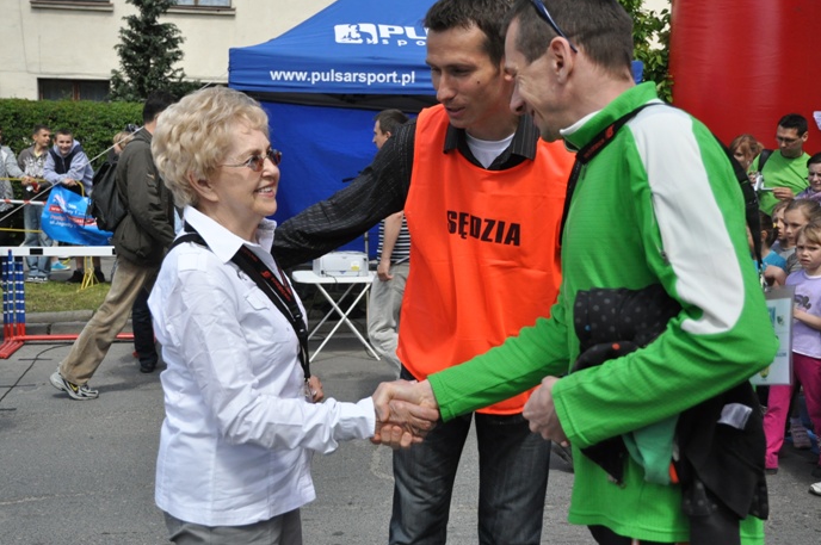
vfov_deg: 30.7
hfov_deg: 44.9
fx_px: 993
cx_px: 381
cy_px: 277
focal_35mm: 44
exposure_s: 1/4000
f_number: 4.5
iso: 1000
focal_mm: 25
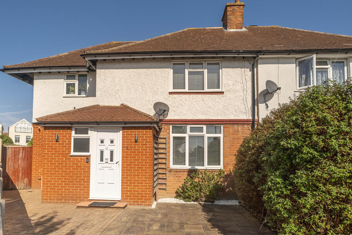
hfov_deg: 93.2
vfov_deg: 70.2
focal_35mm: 17
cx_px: 186
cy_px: 131
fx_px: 166
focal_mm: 10
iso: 320
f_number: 5
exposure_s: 1/1250
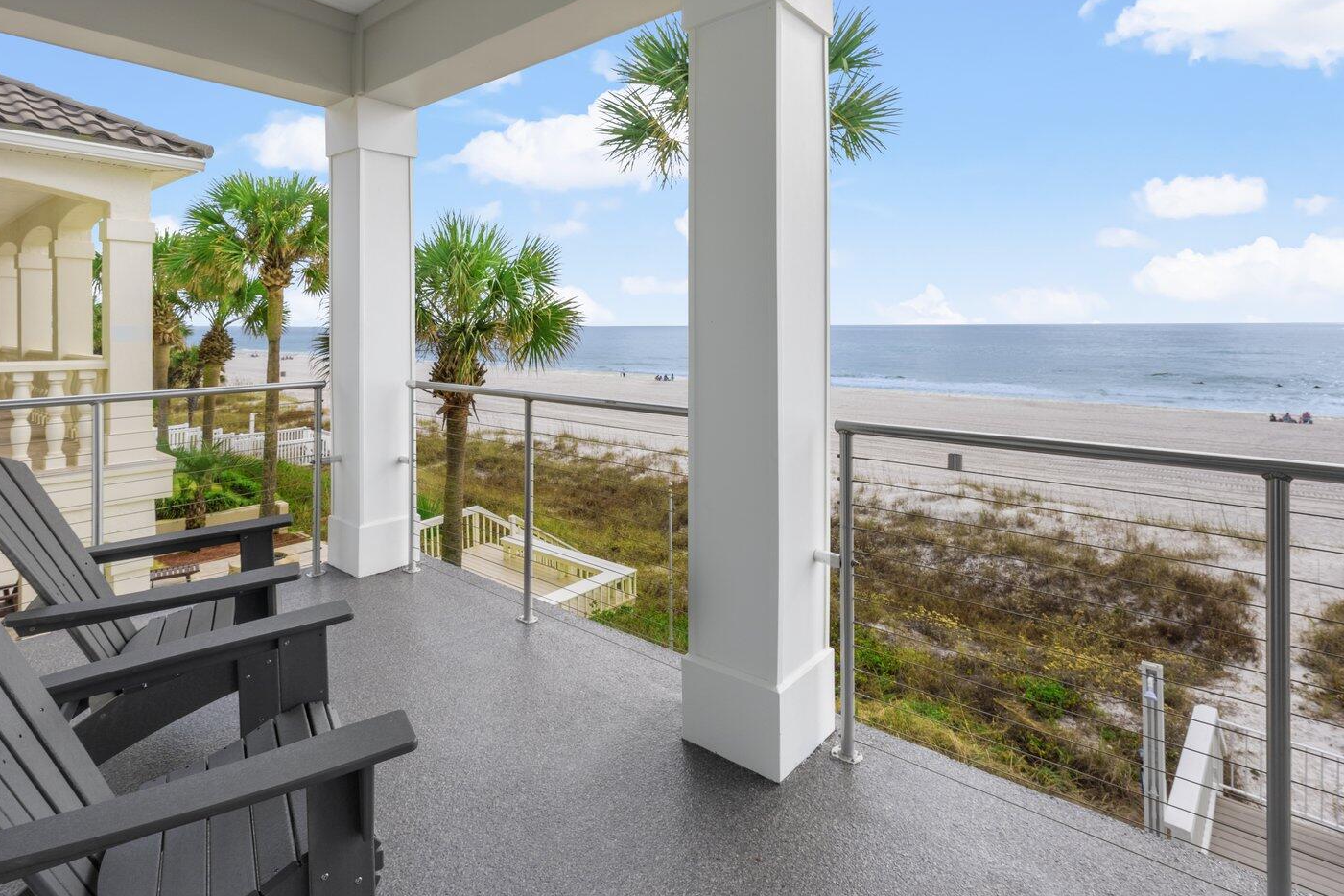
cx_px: 654
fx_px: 709
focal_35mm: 19
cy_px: 324
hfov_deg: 86.9
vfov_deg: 63.4
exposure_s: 1/320
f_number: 11
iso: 320
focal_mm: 13
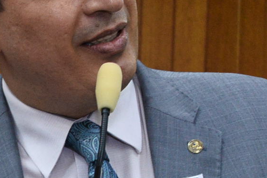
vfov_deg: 7.9
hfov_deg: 11.7
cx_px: -35
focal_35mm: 172
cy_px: 198
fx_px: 1276
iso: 1600
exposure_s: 1/60
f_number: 6.3
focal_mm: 32
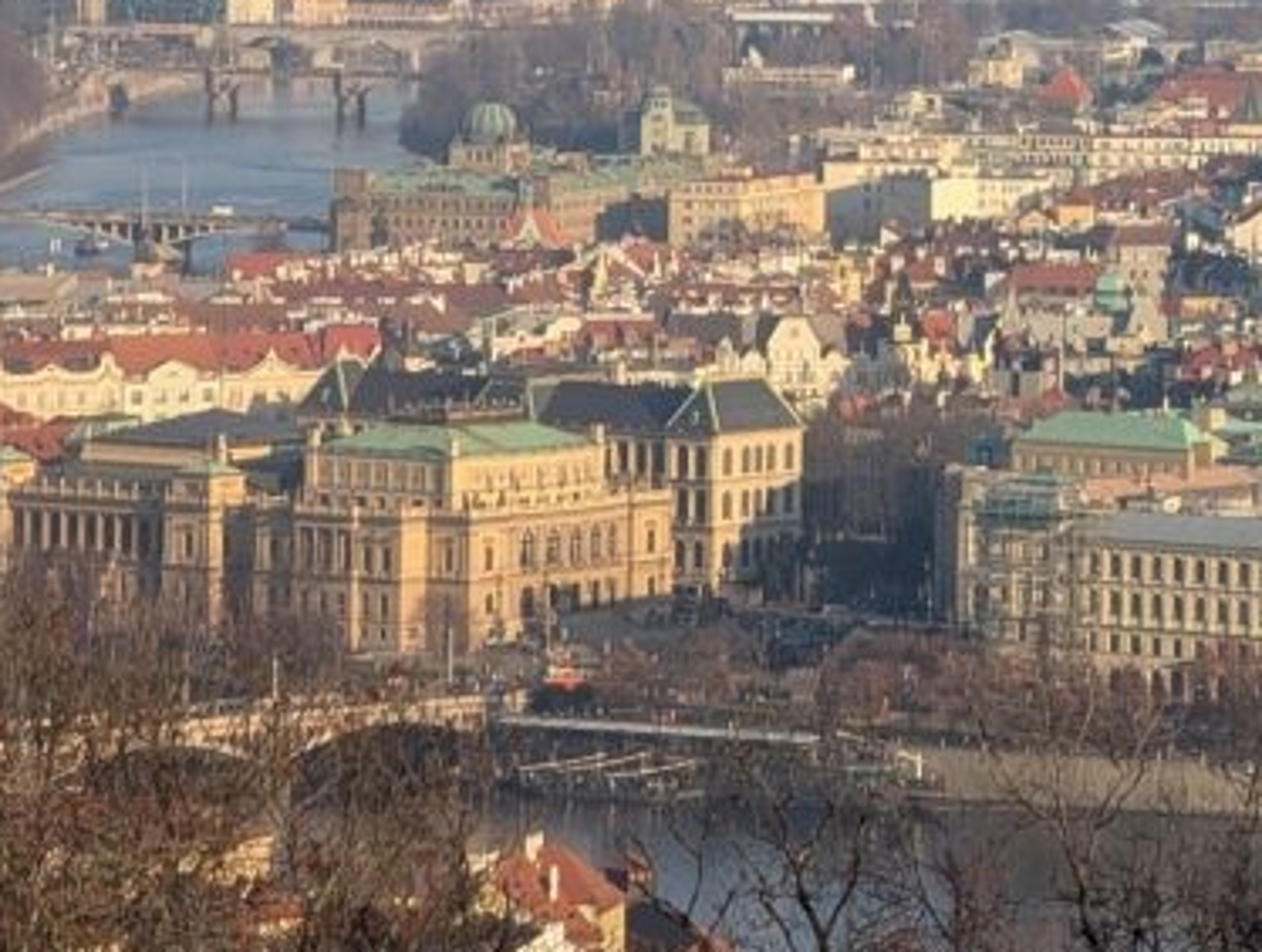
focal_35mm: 301
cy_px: -100
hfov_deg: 6.5
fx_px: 10995
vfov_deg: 4.9
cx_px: 1559
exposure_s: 1/597
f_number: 2.8
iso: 42
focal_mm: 17.91
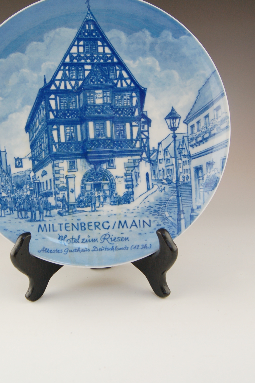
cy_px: 179
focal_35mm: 39
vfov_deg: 49.6
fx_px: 415
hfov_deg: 33.9
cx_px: 91
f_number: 5.6
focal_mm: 20
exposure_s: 1/125
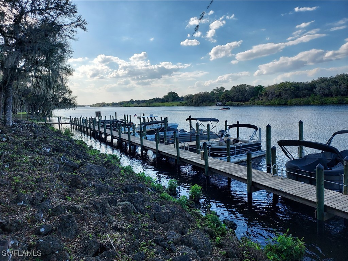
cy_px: 130
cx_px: 174
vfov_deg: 56.8
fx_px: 241
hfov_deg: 71.6
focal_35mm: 24
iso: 40
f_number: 1.8
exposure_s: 1/760
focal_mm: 4.6
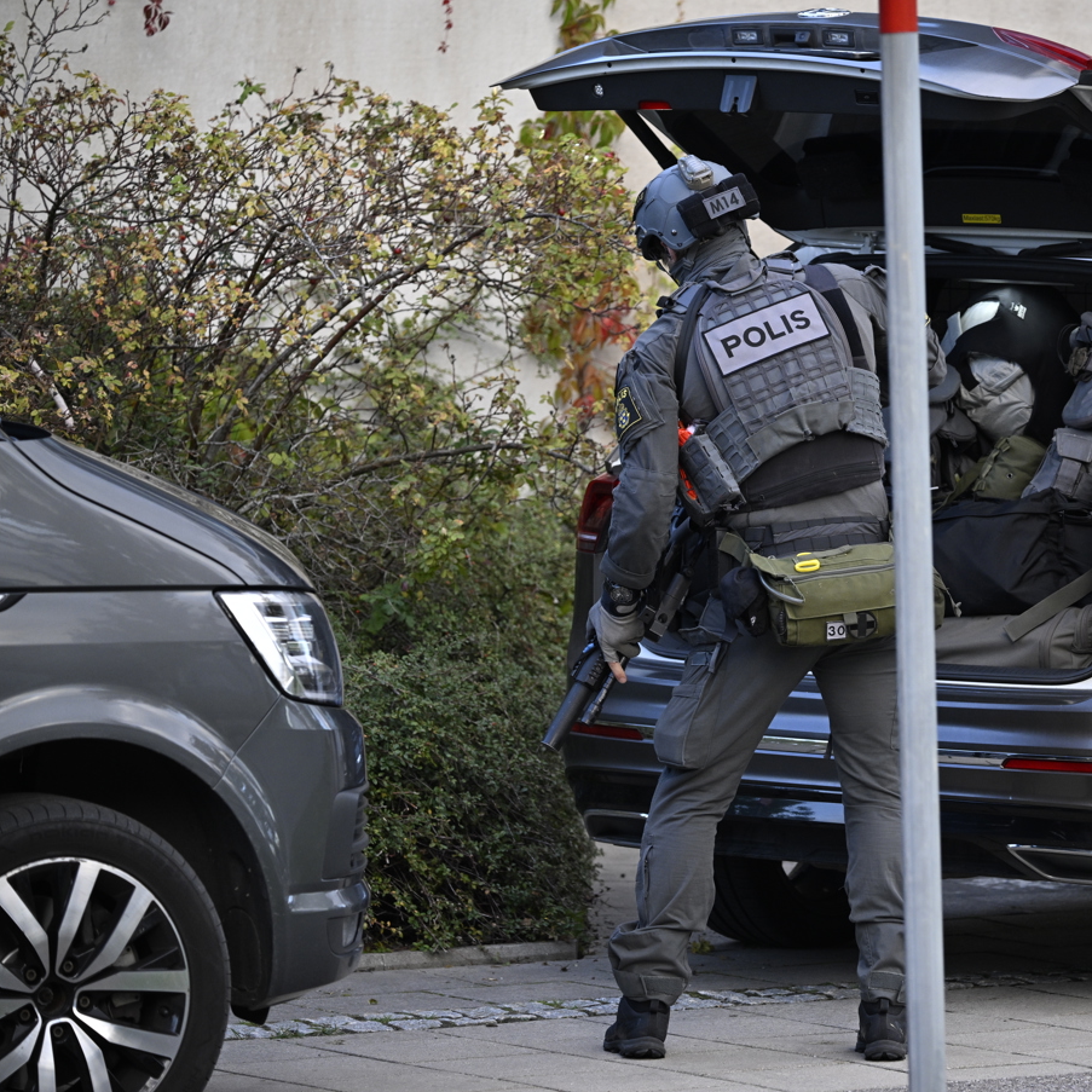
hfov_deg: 6.8
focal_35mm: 256
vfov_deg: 6.8
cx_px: 792
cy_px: 547
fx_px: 9137
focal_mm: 200
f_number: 5
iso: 1250
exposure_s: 1/500
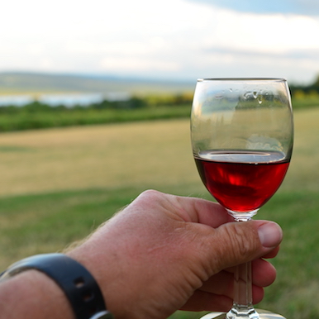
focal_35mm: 38
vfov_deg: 43.9
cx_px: 231
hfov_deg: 42.8
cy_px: 164
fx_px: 396
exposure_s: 1/125
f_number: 4.5
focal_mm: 24
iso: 160
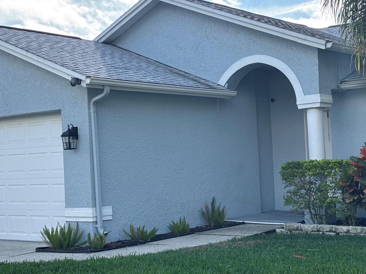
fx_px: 687
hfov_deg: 29.8
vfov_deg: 22.6
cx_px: 192
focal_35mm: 65
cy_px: 135
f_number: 1.6
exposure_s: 1/844
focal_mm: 5.96
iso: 32
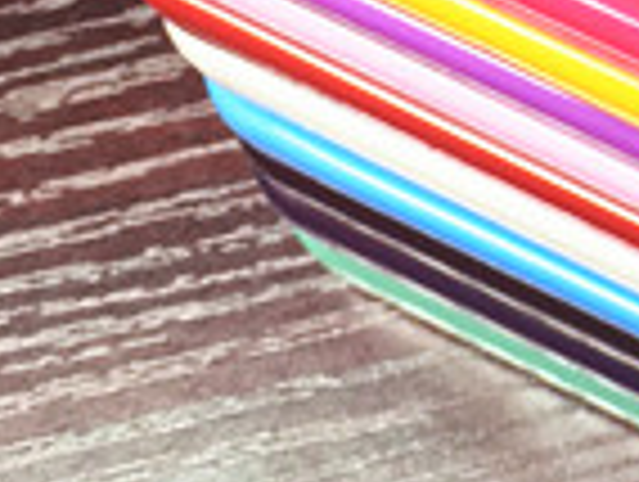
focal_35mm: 163
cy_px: -9
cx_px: 1174
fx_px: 3014
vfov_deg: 9.1
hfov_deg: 11.2
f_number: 2.2
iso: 32
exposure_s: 1/100
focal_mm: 4.15
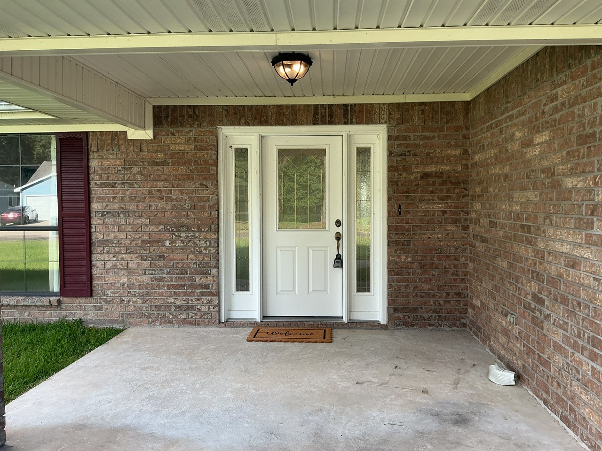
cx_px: 301
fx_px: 504
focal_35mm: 29
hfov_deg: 61.7
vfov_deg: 48.2
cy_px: 226
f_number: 1.8
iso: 20
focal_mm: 3
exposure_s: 1/142
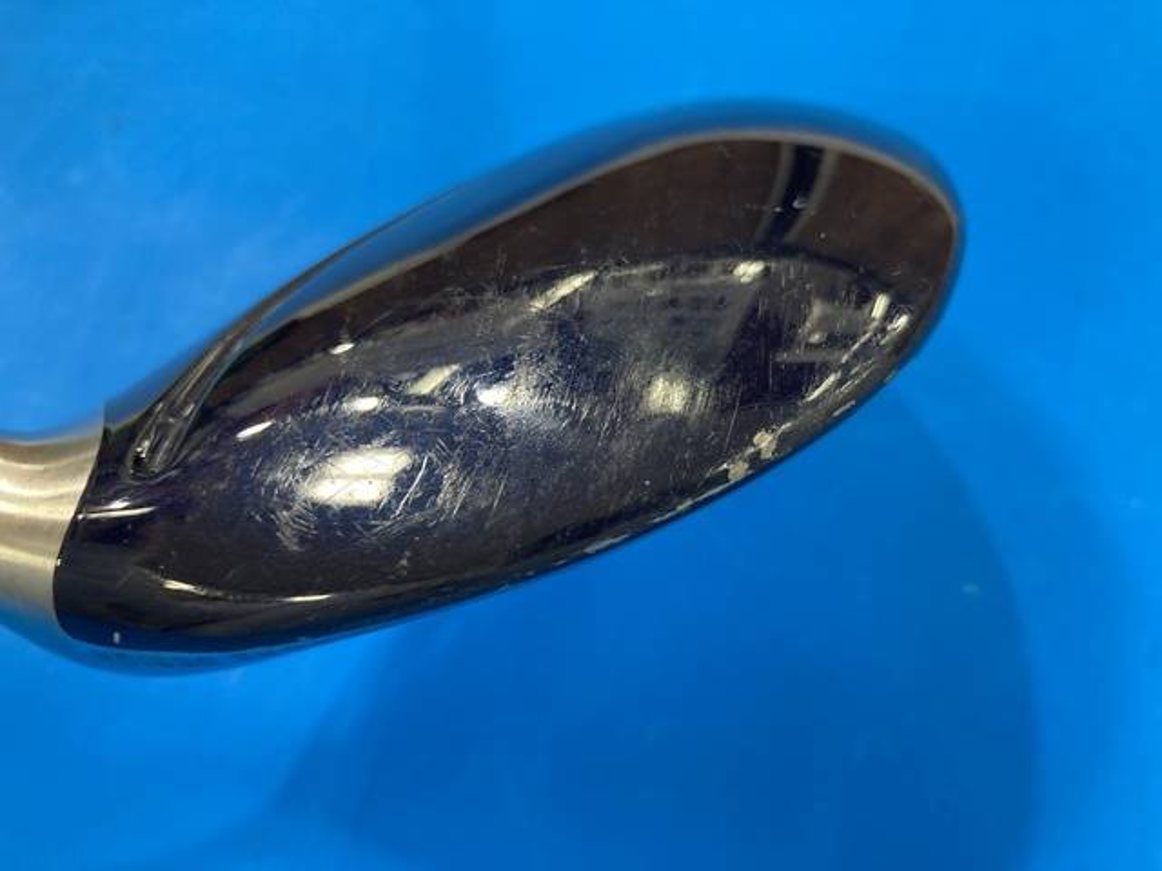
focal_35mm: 28
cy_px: 436
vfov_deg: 49.7
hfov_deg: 63.4
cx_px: 581
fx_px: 940
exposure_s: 1/50
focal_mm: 3.99
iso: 125
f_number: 1.8
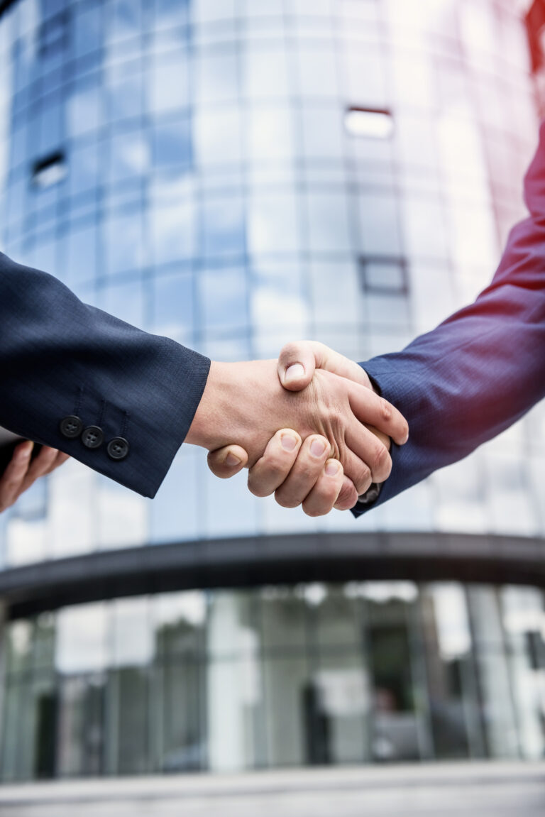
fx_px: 908
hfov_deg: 33.4
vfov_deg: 48.4
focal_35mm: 40
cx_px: 272
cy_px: 408
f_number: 3.5
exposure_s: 1/1600
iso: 320
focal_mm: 40
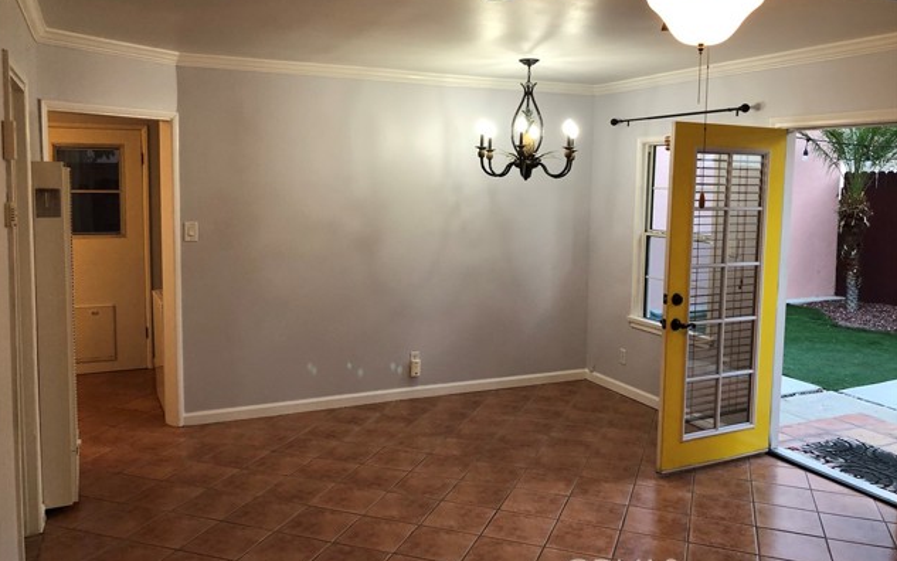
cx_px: 446
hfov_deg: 62.9
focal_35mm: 30
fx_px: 734
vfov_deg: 41.8
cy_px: 252
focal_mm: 3.99
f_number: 1.8
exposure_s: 1/20
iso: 40
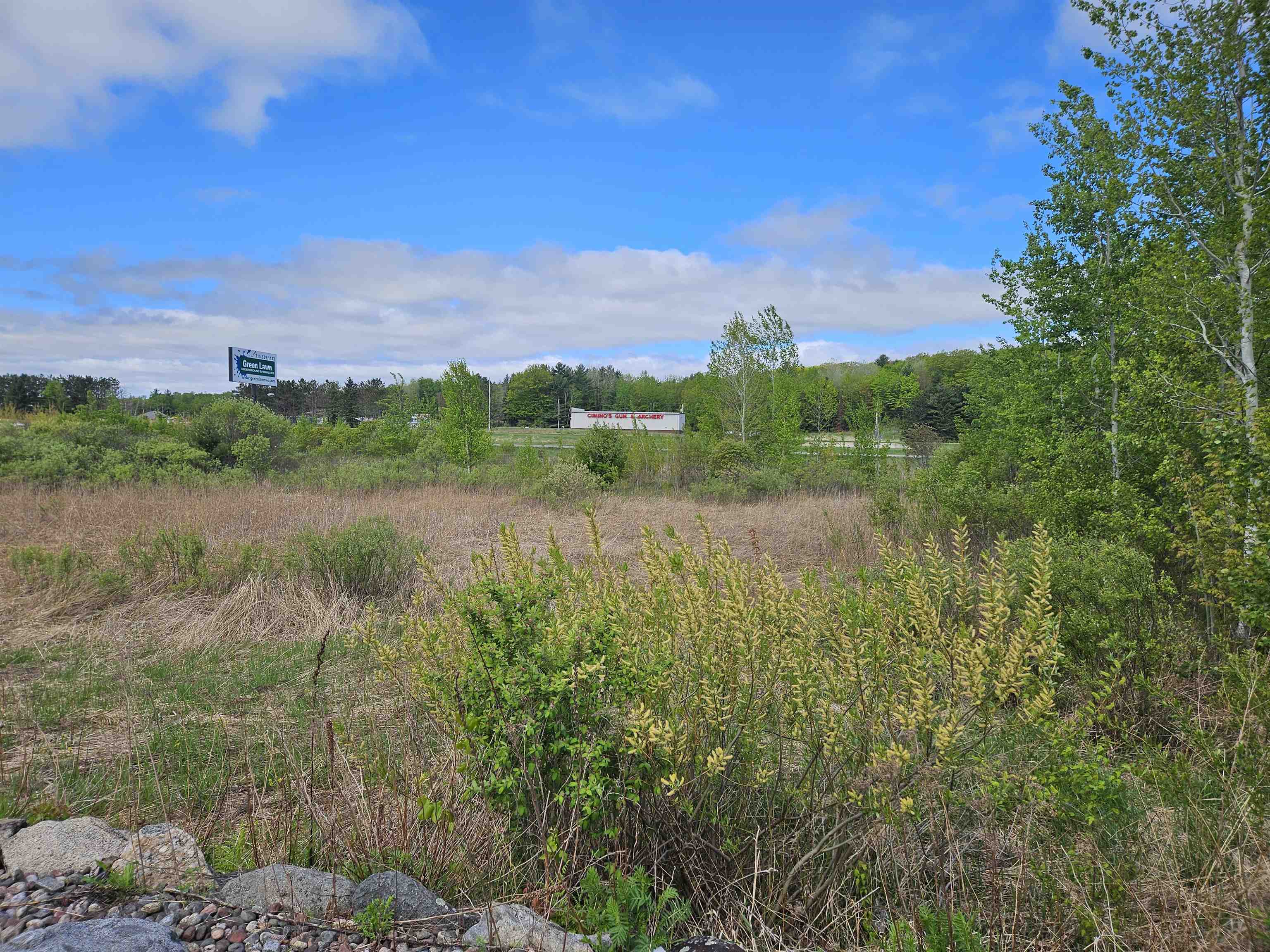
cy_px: 476
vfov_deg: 58.9
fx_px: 844
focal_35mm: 23
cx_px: 635
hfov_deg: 73.9
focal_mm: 5.4
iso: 25
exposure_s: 1/2151
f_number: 1.8
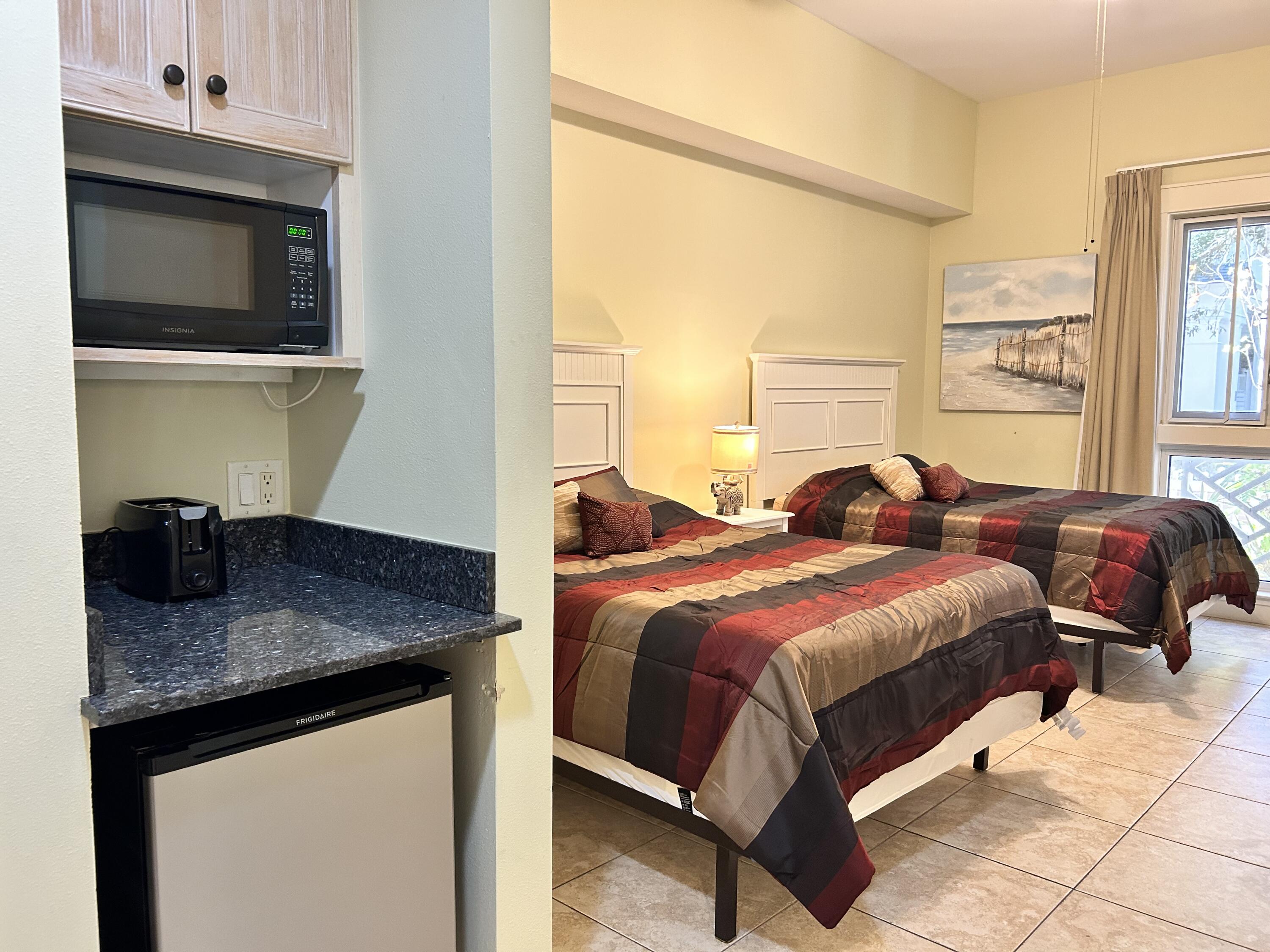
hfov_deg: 67.3
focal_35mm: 26
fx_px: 954
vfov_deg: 53.1
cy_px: 476
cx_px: 635
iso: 250
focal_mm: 5.7
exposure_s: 1/60
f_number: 1.5
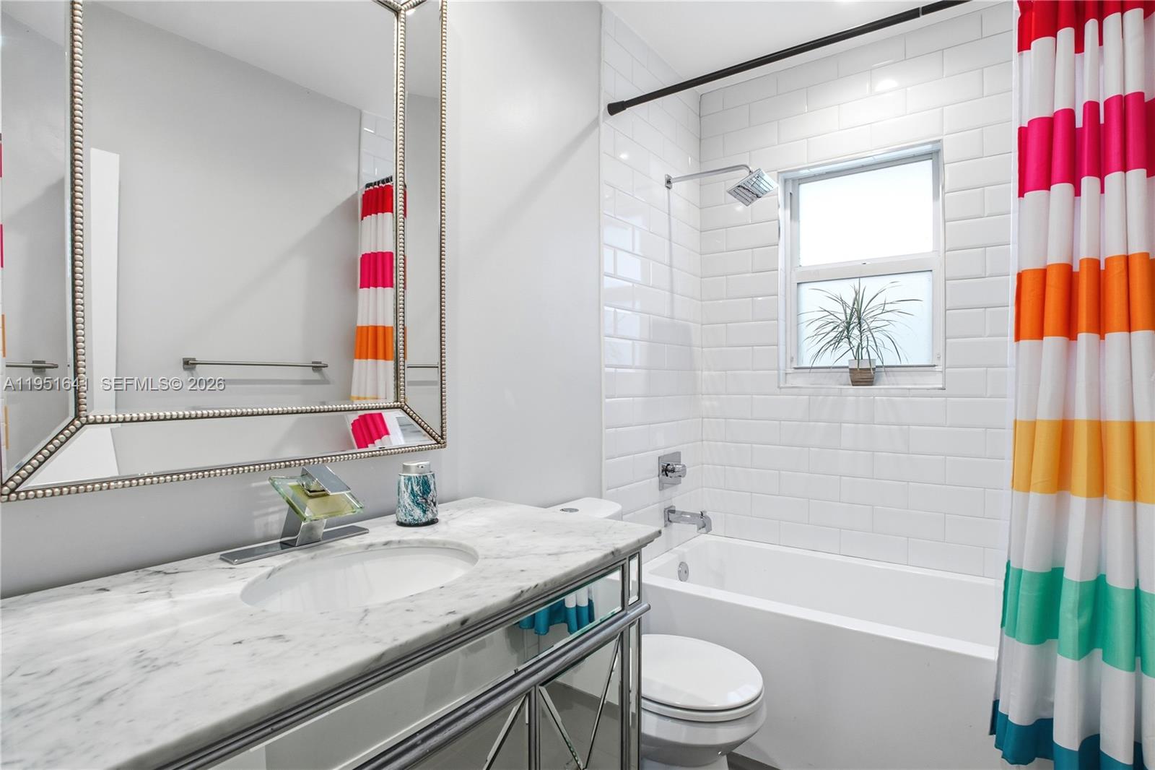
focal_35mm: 16
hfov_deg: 96.7
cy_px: 385
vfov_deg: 73.7
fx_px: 513
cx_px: 578
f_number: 8
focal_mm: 11
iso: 400
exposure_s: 1/160
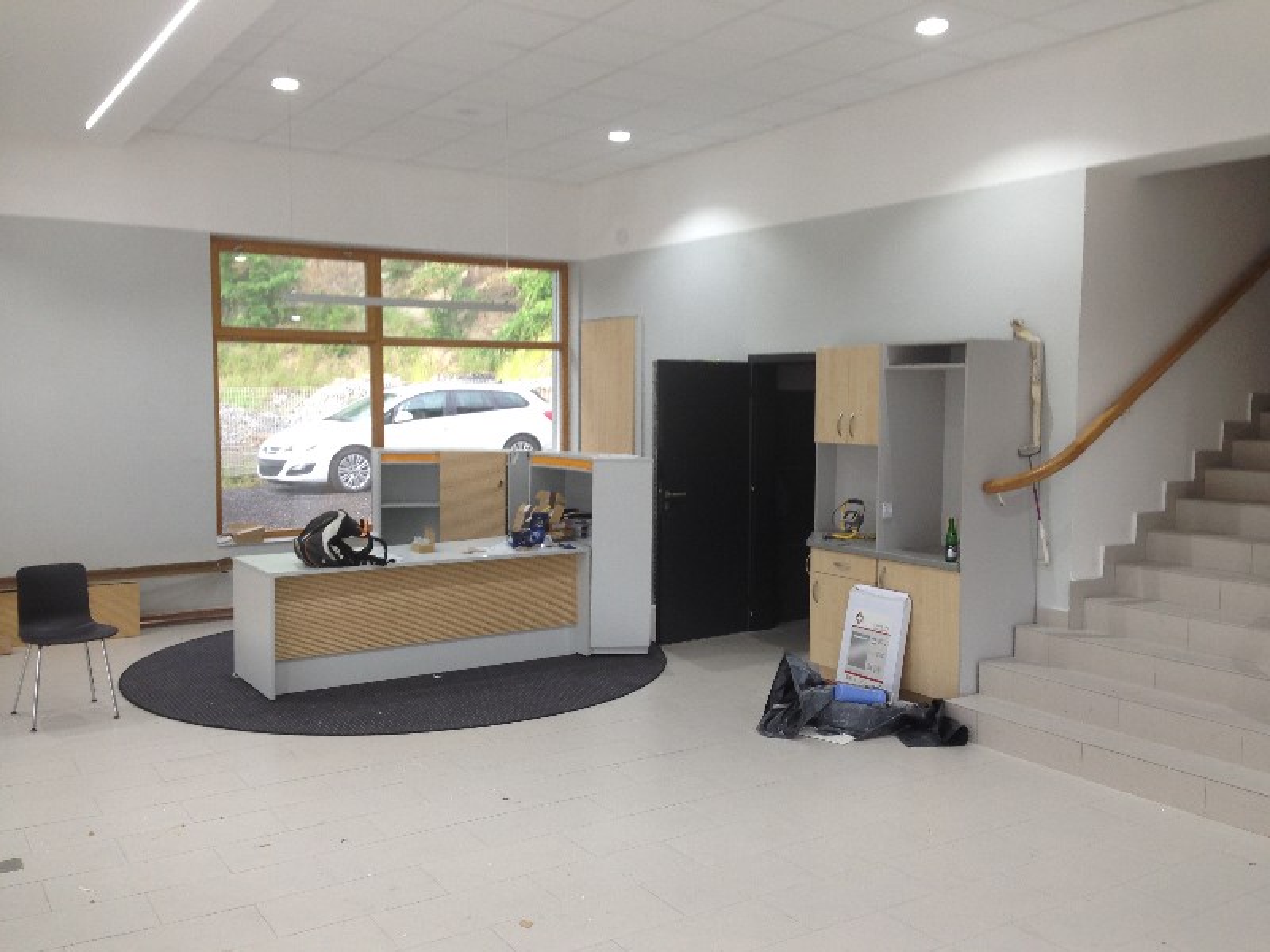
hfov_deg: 55.4
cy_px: 476
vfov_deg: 42.9
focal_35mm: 33
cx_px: 635
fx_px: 1211
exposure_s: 1/40
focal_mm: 4.12
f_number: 2.4
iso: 50
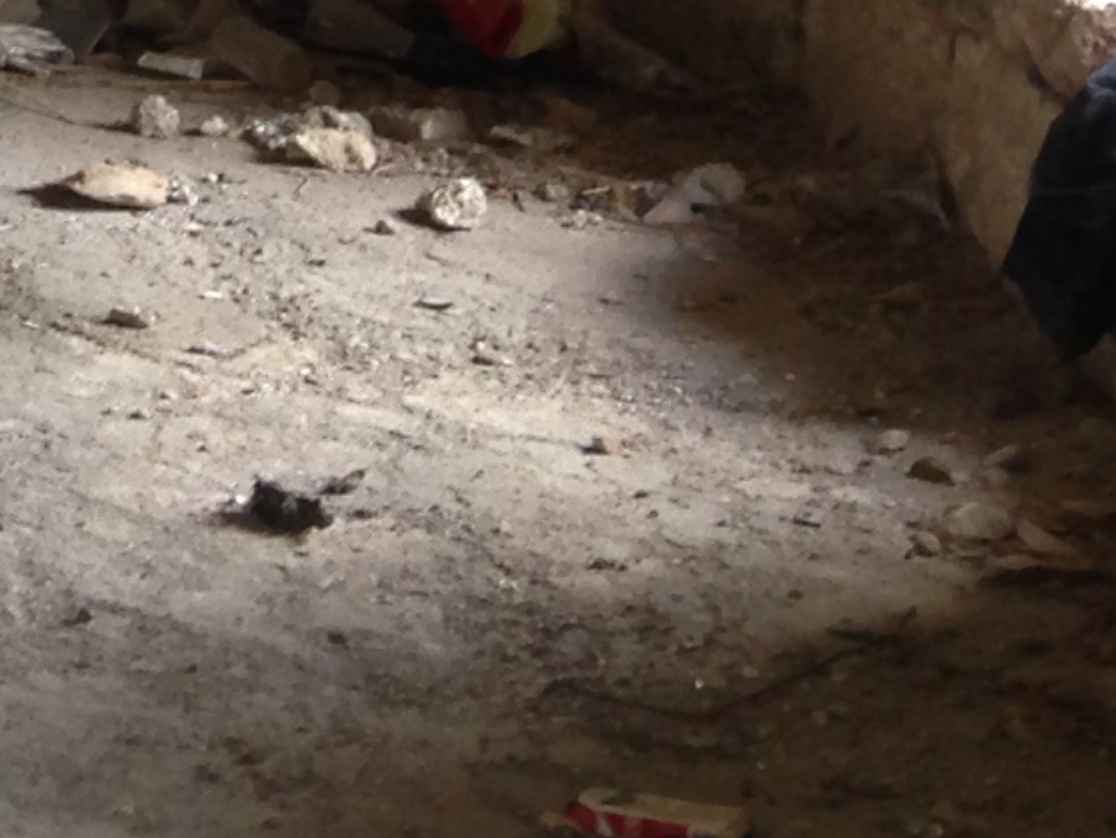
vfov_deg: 8.4
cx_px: -1503
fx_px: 5547
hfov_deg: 10.1
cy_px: -506
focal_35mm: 172
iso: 64
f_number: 2.4
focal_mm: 4.12
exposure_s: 1/20
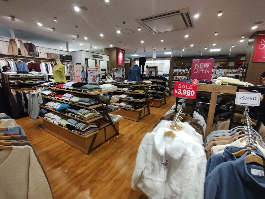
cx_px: 132
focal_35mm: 16
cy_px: 100
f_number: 2.2
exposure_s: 1/50
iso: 150
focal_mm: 1.66
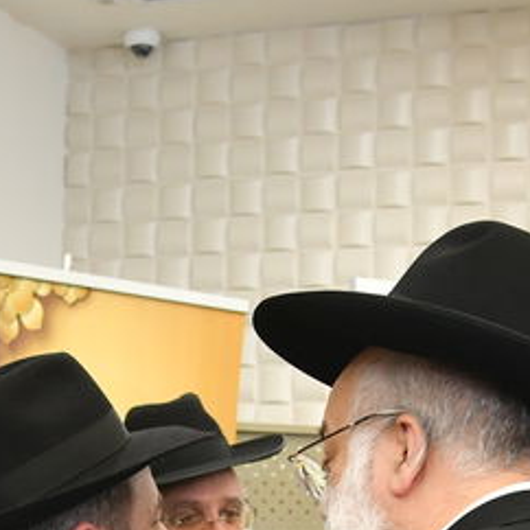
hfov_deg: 14.5
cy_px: 684
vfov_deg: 14.2
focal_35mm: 118
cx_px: -35
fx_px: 2044
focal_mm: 24
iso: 1000
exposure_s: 1/200
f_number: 5
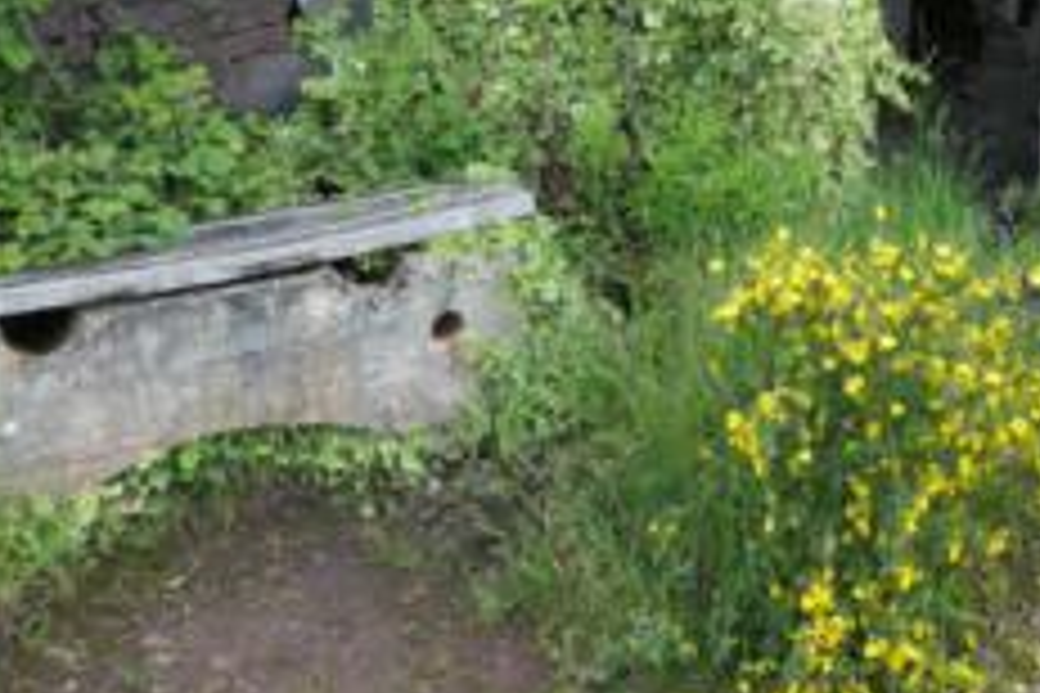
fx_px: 1502
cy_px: 20
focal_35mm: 52
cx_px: 887
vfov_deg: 24.9
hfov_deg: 36.4
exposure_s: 1/400
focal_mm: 8.8
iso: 200
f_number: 3.3
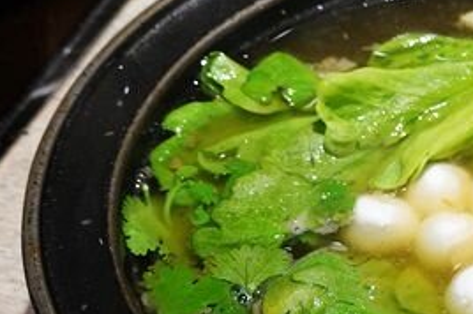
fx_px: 1562
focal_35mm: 119
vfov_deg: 11.5
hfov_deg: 16.8
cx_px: 475
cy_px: 193
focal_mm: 18.63
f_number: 4
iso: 250
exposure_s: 1/50
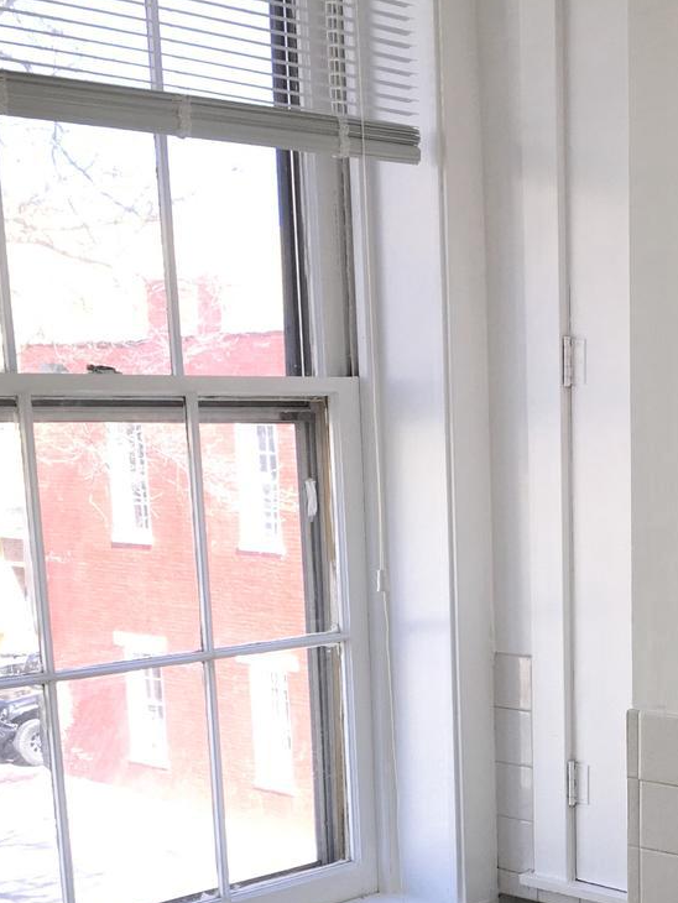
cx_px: 607
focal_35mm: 61
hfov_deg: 23.4
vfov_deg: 30.5
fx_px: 1592
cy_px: 779
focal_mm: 4.15
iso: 25
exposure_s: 1/120
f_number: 2.2
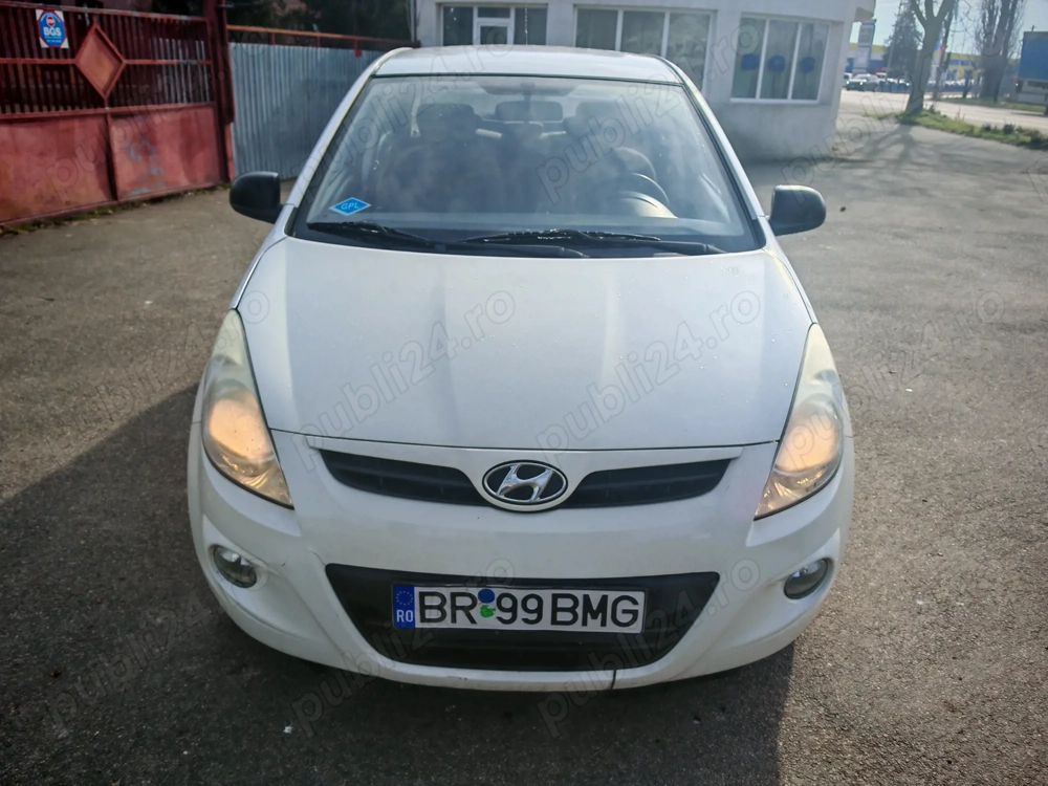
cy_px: 393
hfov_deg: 65.3
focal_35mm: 27
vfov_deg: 51.4
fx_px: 817
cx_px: 524
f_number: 2
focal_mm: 6.83
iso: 50
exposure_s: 1/1100
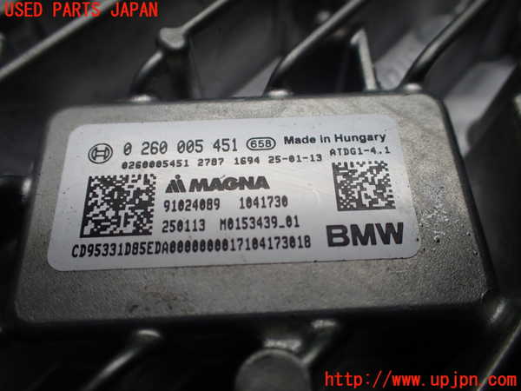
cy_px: 196
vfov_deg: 46.8
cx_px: 260
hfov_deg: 60.0
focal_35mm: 30
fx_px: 452
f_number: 2.3
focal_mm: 5.4
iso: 125
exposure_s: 1/125
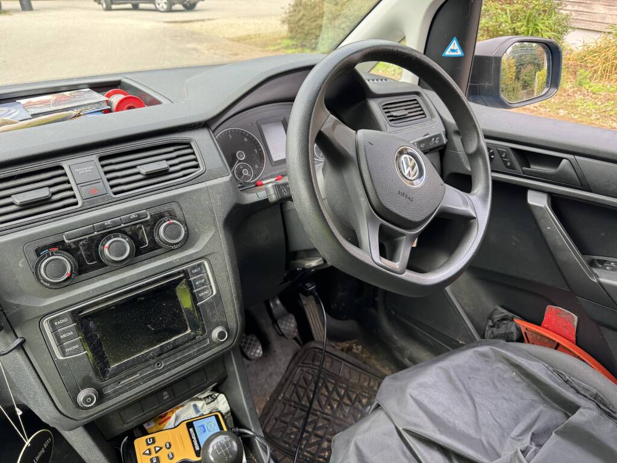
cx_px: 308
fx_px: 428
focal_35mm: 24
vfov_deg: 56.8
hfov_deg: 71.6
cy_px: 232
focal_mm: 6.76
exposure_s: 1/121
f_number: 1.78
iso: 100
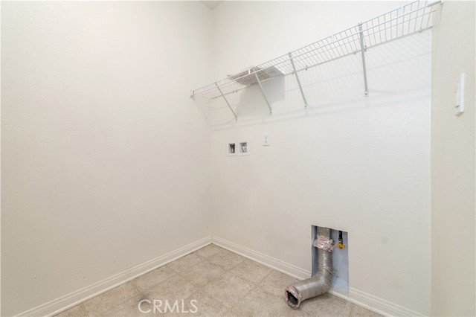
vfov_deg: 81.1
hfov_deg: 104.3
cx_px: 238
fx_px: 185
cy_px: 158
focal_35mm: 14
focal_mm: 14
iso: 500
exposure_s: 1/60
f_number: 4
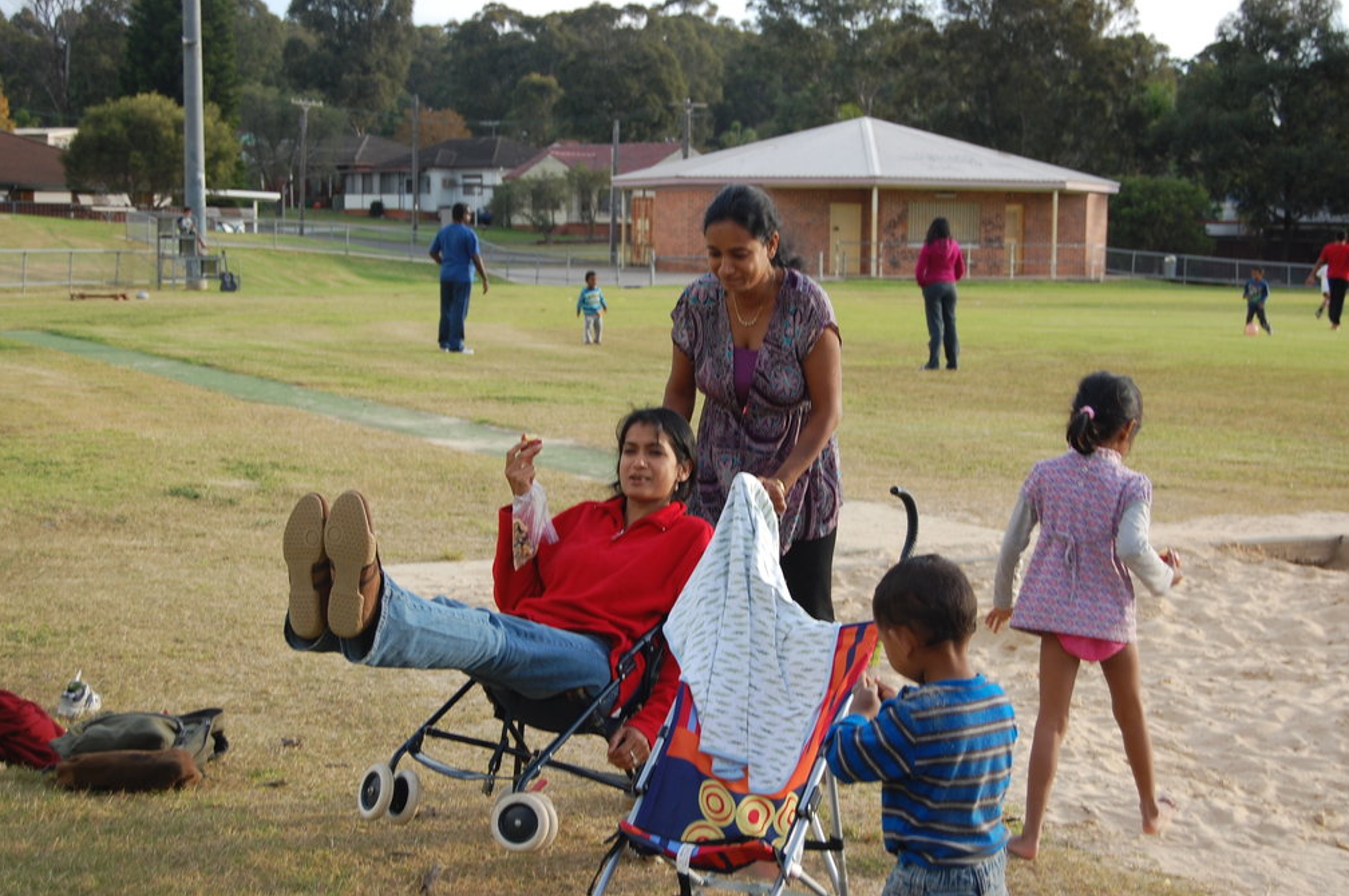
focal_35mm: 64
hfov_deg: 31.4
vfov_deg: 21.2
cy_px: 443
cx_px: 672
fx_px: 2396
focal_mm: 42
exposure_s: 1/200
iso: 200
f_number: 7.1
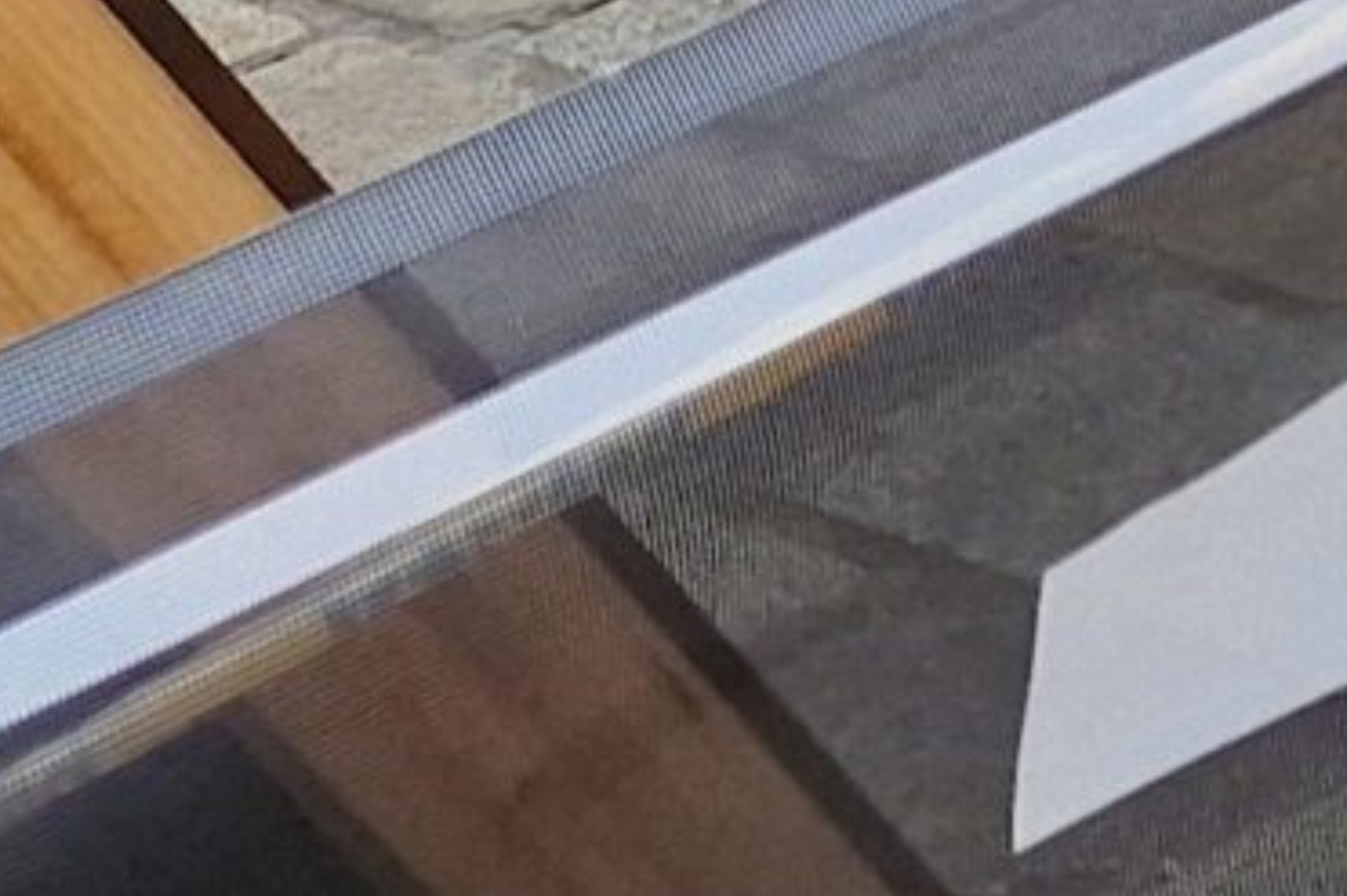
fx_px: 6171
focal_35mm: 165
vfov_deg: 7.2
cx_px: 3551
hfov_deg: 10.3
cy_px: -1973
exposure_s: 1/688
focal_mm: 5.4
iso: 50
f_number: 1.8
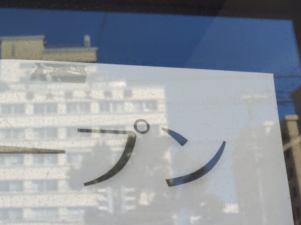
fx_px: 374
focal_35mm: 43
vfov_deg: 32.2
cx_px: 55
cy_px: 193
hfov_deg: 41.7
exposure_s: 1/498
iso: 50
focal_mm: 5.6
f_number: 1.9
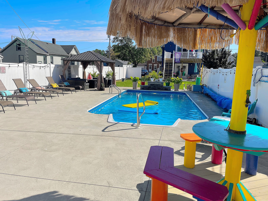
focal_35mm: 27
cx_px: 134
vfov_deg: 51.4
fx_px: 209
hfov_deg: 65.3
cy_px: 102
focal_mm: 4.2
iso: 32
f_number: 1.6
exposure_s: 1/4831
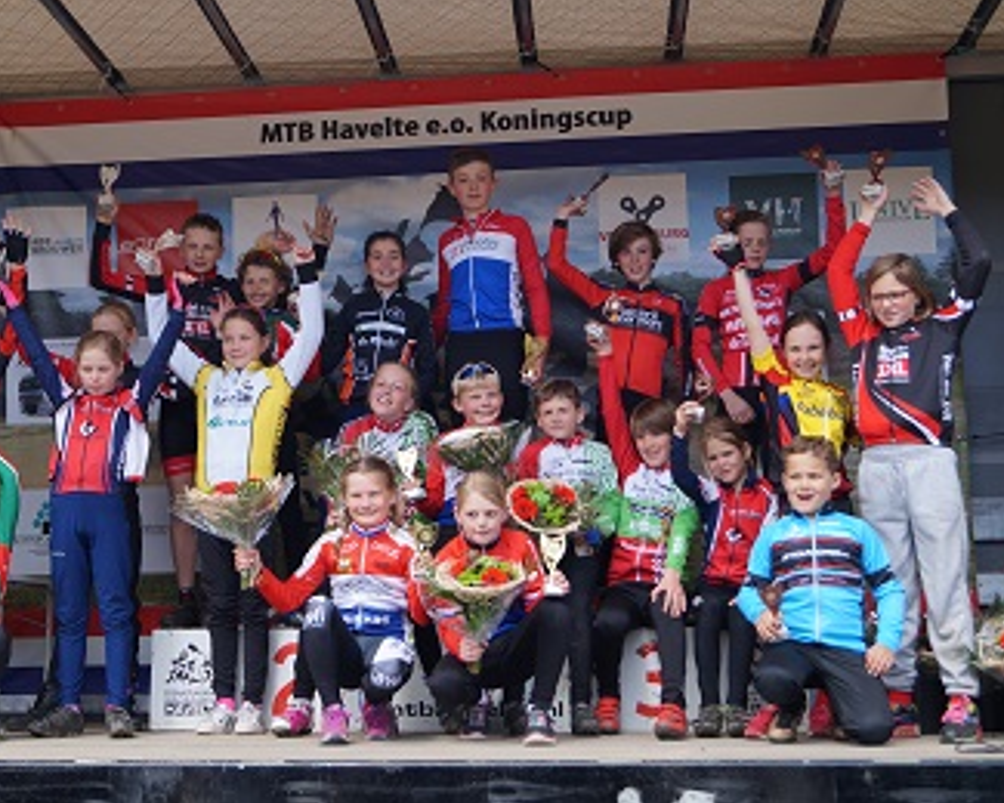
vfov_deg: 29.1
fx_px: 1545
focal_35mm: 52
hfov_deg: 35.9
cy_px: 398
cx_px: 414
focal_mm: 30
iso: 100
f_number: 5.6
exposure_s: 1/200
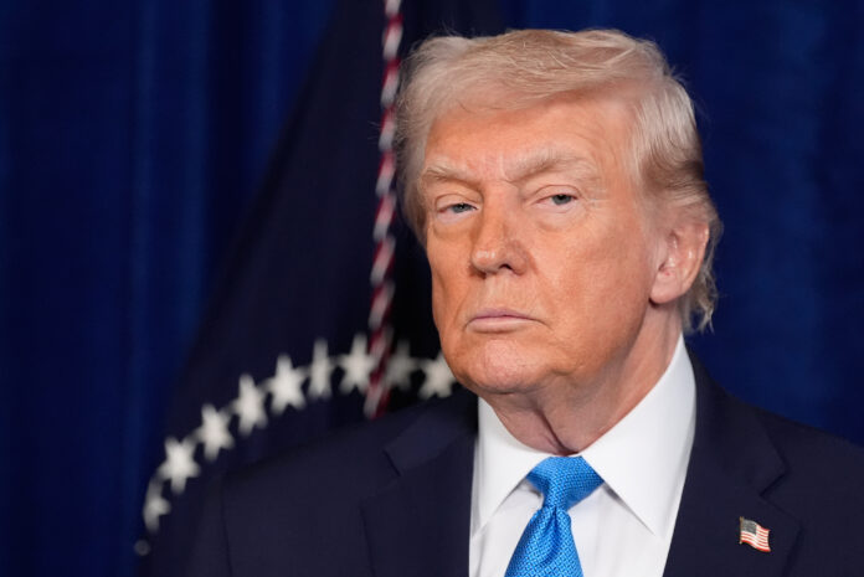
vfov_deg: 6.2
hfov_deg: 9.3
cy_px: 288
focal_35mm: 222
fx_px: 5331
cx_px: 432
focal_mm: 148
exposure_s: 1/500
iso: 5000
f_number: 2.8
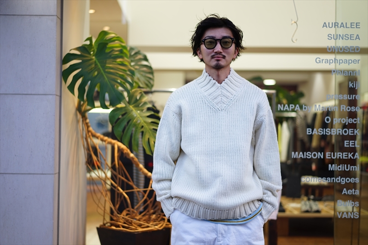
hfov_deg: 36.3
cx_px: 184
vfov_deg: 24.6
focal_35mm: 55
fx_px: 562
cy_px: 122
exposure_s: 1/60
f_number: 1.8
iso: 125
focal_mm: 55
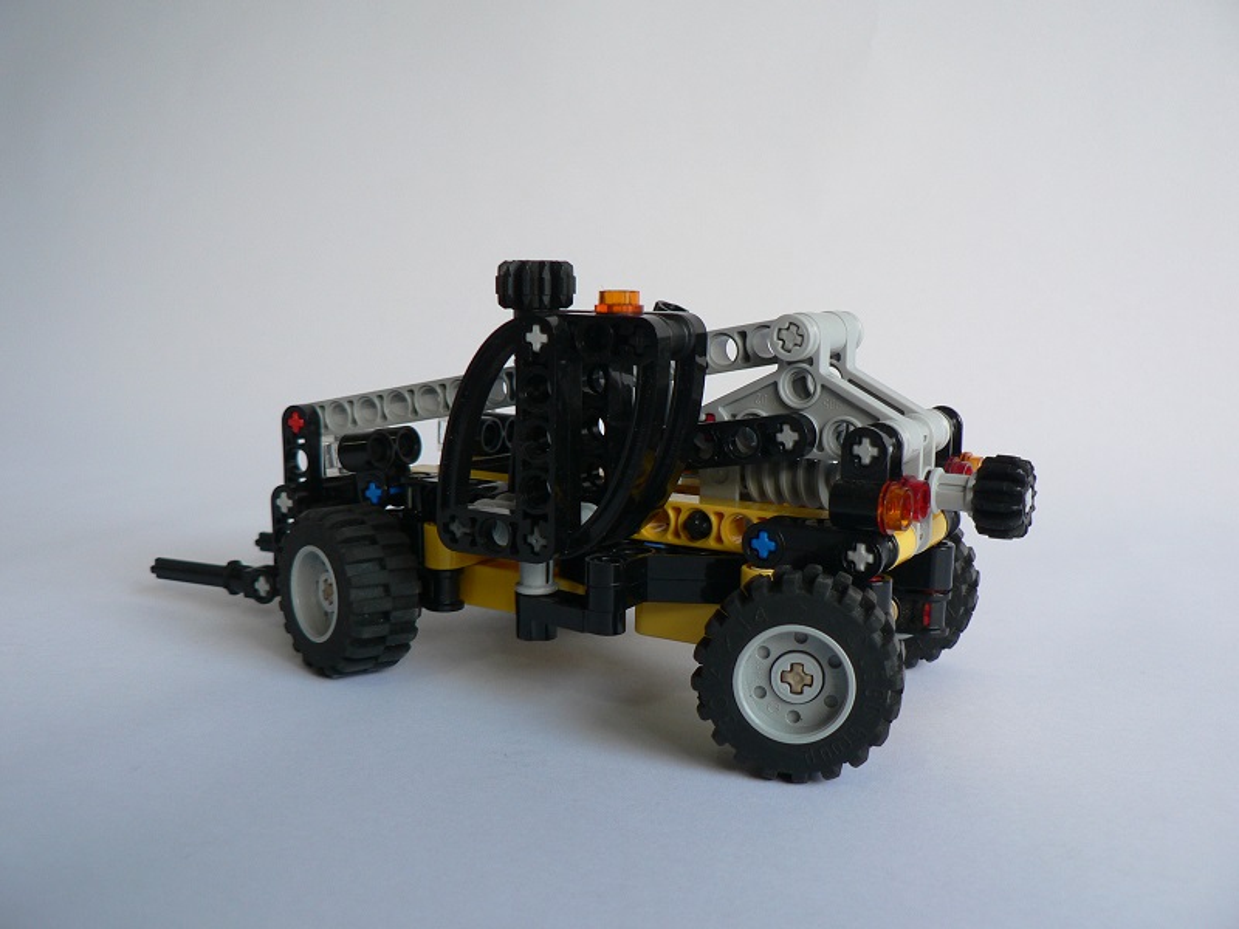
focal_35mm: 36
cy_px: 464
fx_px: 1289
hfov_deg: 51.4
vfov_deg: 39.7
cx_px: 620
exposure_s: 1/50
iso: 80
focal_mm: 6
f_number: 2.8
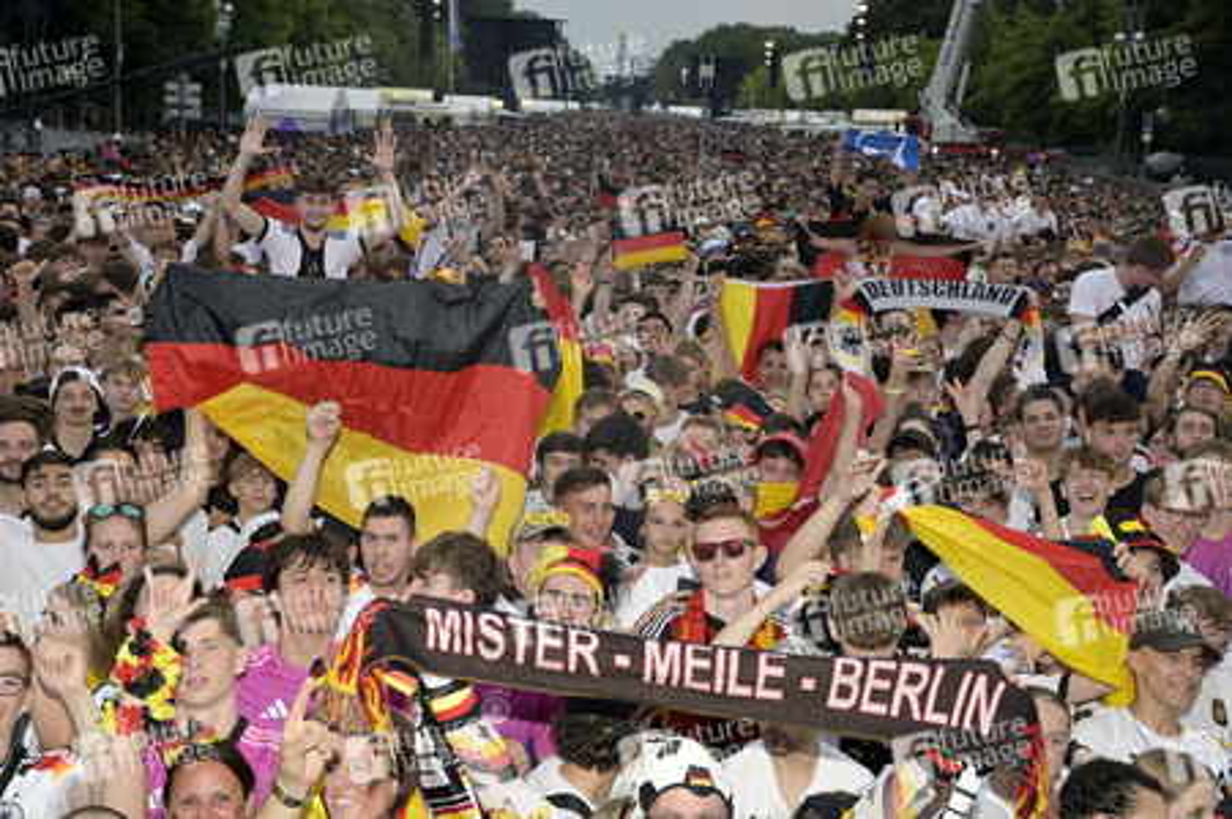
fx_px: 2257
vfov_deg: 20.6
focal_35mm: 66
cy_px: 410
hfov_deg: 30.5
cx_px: 616
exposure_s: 1/160
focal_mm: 66
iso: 1250
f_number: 9
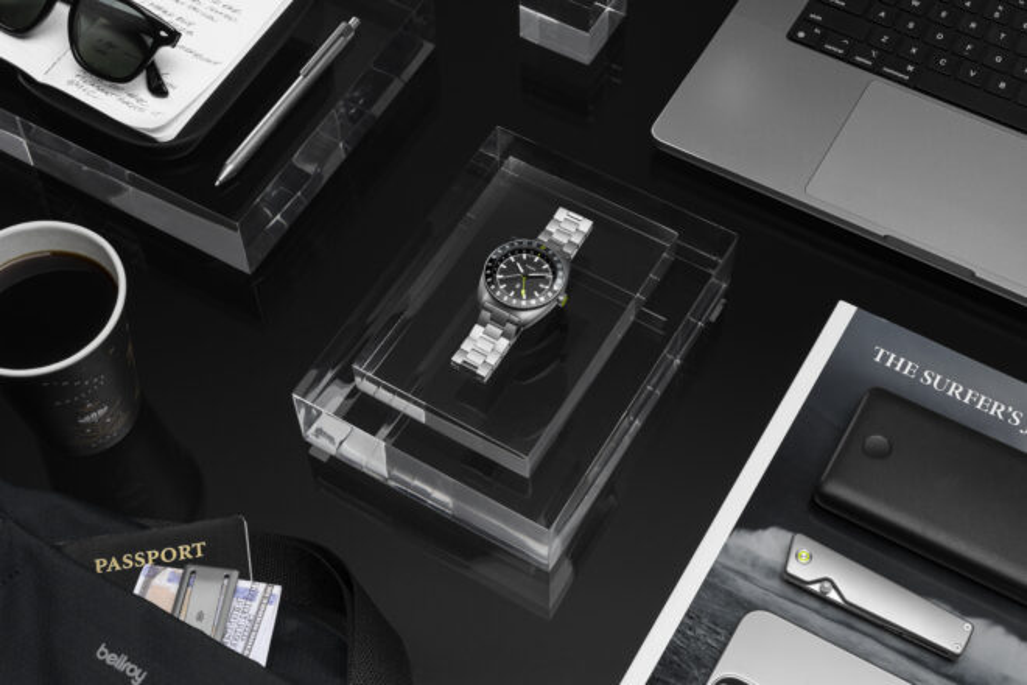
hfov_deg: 39.6
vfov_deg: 27.0
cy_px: 342
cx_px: 514
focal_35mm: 50
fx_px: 1426
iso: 100
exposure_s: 1/125
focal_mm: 50
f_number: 20
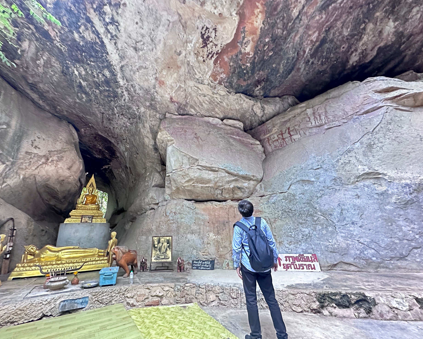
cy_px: 167
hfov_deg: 96.5
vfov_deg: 84.0
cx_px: 191
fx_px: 188
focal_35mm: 15
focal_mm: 2.22
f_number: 2.2
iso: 640
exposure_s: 1/60
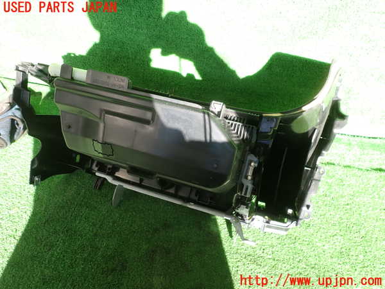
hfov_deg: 69.4
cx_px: 192
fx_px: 278
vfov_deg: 54.9
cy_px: 144
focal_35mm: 25
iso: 100
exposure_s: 1/125
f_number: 2.8
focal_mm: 4.5
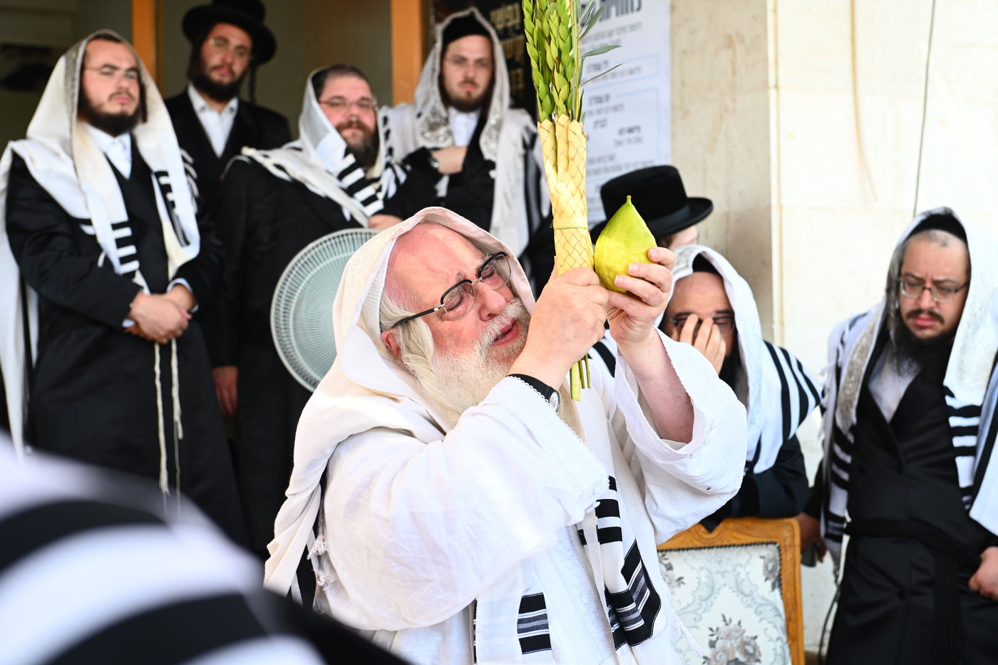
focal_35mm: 70
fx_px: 1940
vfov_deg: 19.5
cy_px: 332
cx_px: 499
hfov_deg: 28.8
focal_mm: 70
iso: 200
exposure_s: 1/125
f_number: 5.6
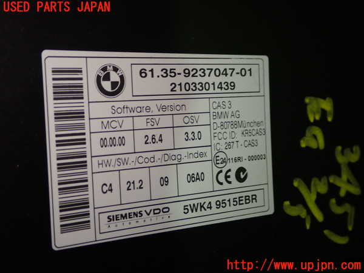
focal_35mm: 50
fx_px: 526
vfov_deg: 29.1
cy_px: 136
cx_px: 182
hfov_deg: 38.2
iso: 200
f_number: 3.2
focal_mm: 9.01
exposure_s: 1/80
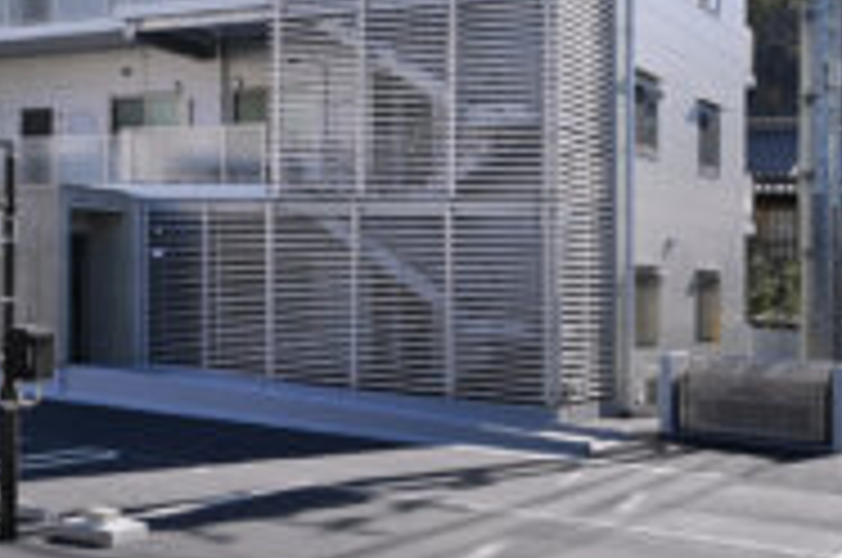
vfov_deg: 28.8
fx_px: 1051
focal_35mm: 45
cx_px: -54
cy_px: 81
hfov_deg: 37.5
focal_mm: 14
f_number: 9
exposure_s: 1/800
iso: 125
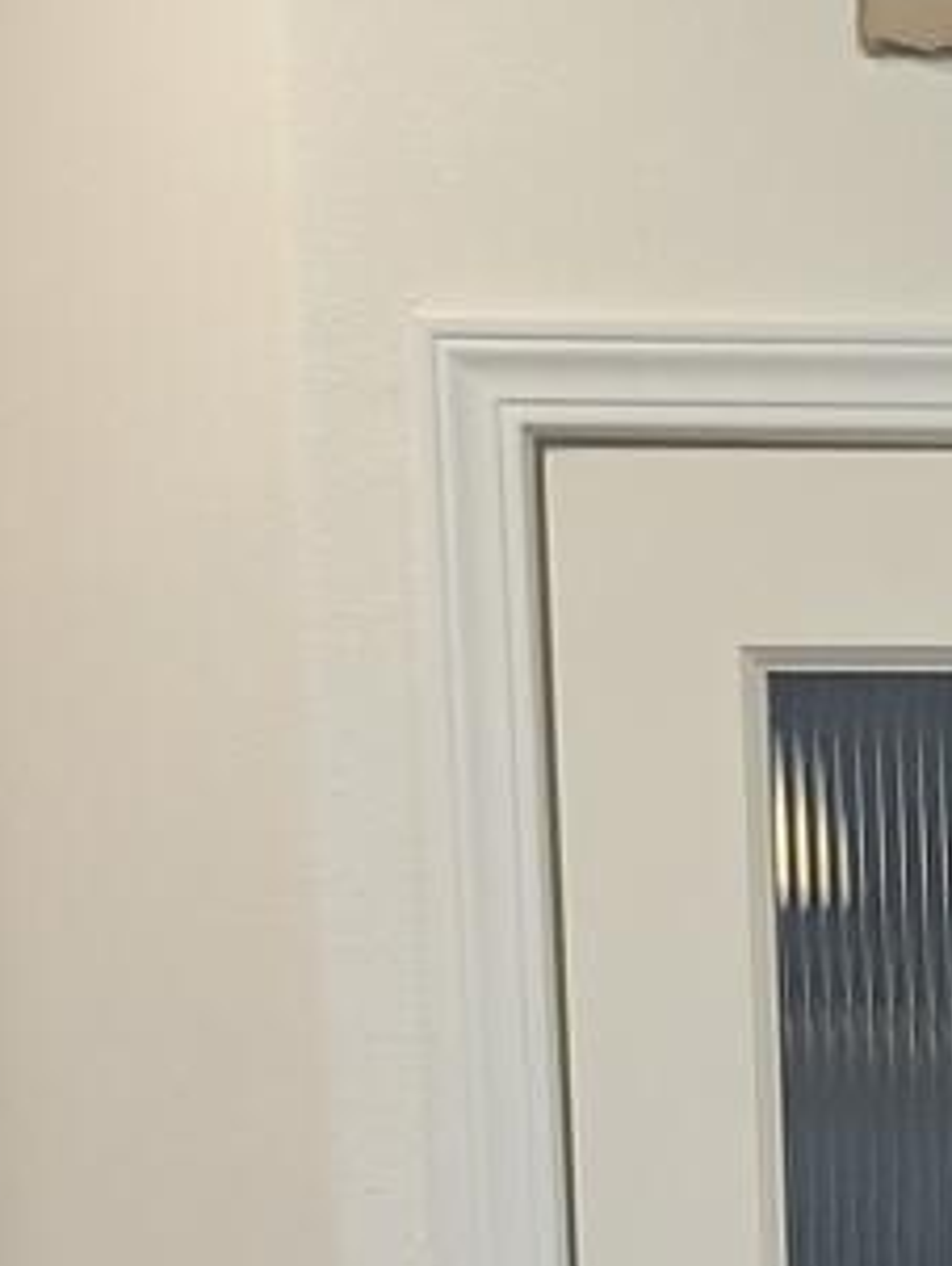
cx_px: 2000
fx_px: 6298
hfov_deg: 8.2
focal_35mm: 172
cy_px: 2708
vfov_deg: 10.4
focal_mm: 5.4
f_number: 1.8
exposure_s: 1/59
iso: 158
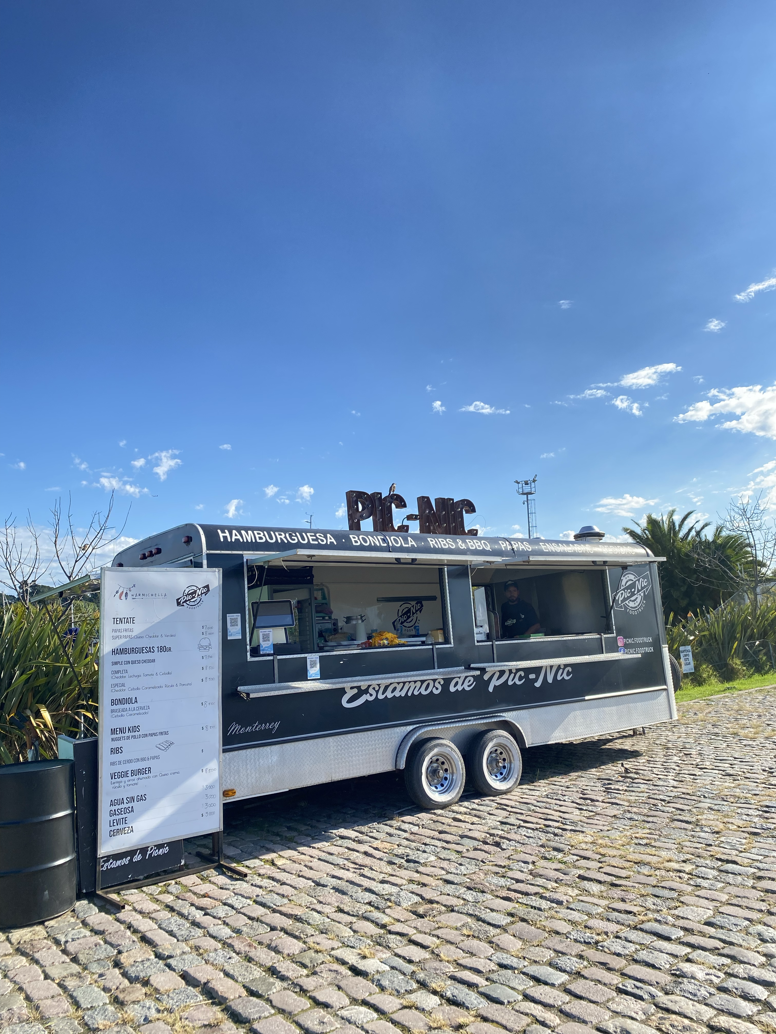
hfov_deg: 53.1
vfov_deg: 67.3
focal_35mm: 26
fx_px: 777
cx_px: 388
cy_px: 517
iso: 32
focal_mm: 4.25
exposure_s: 1/1585
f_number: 1.8
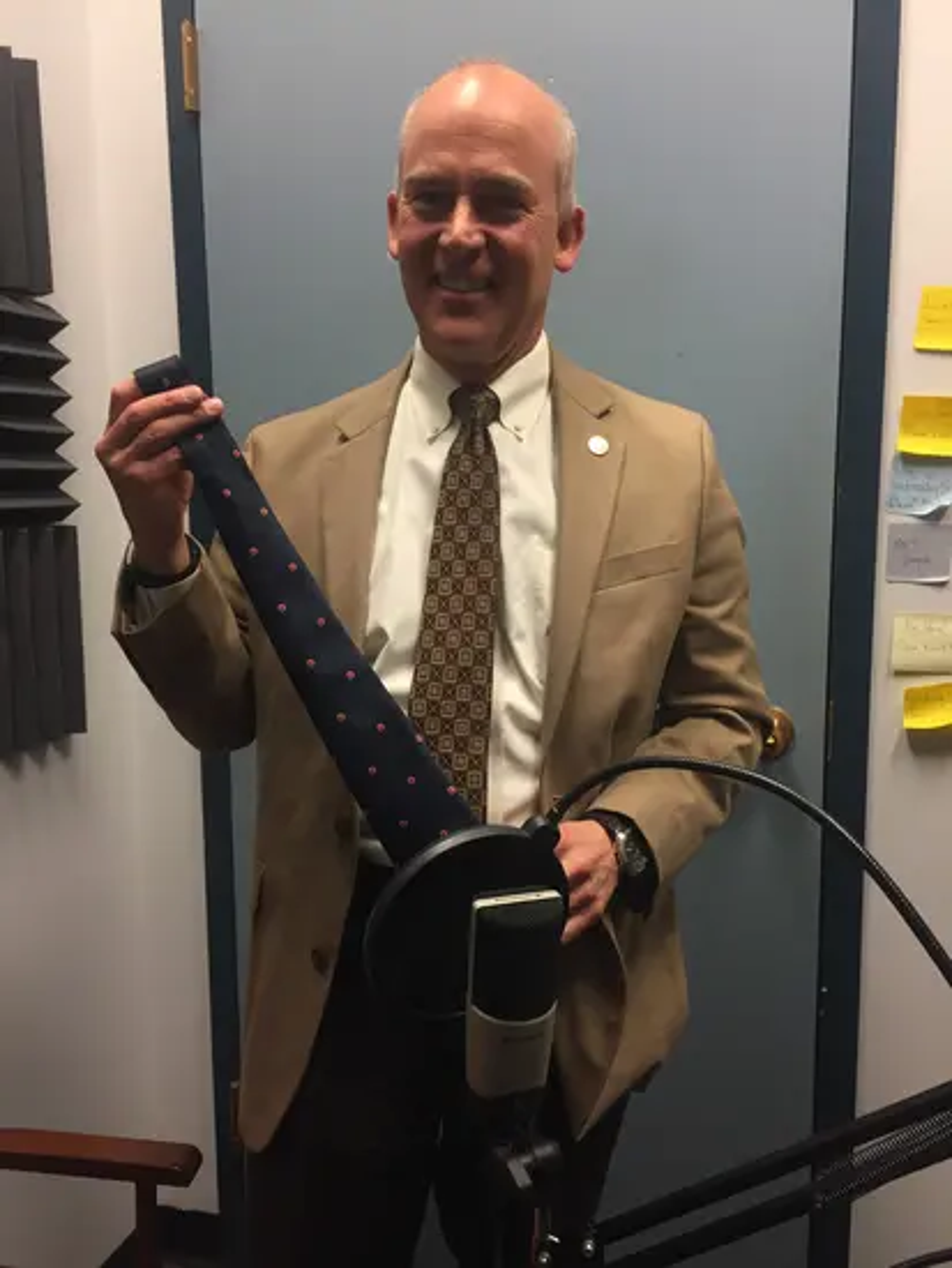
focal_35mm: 29
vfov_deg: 61.6
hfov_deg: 48.3
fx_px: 1063
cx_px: 476
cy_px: 634
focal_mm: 4.15
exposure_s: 1/30
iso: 64
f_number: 2.2
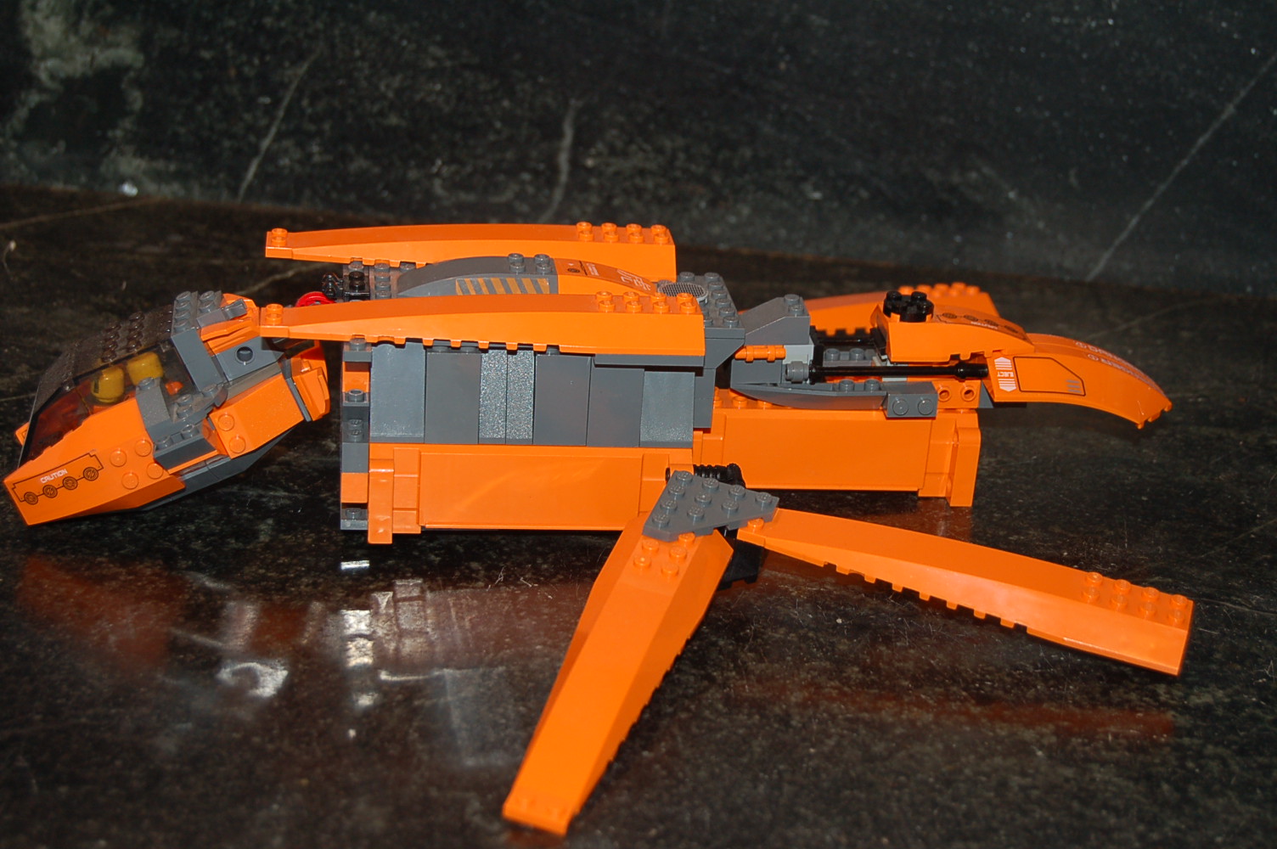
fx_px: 2392
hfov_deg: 29.9
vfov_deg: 20.1
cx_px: 638
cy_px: 424
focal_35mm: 68
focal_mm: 45
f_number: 5.3
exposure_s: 1/60
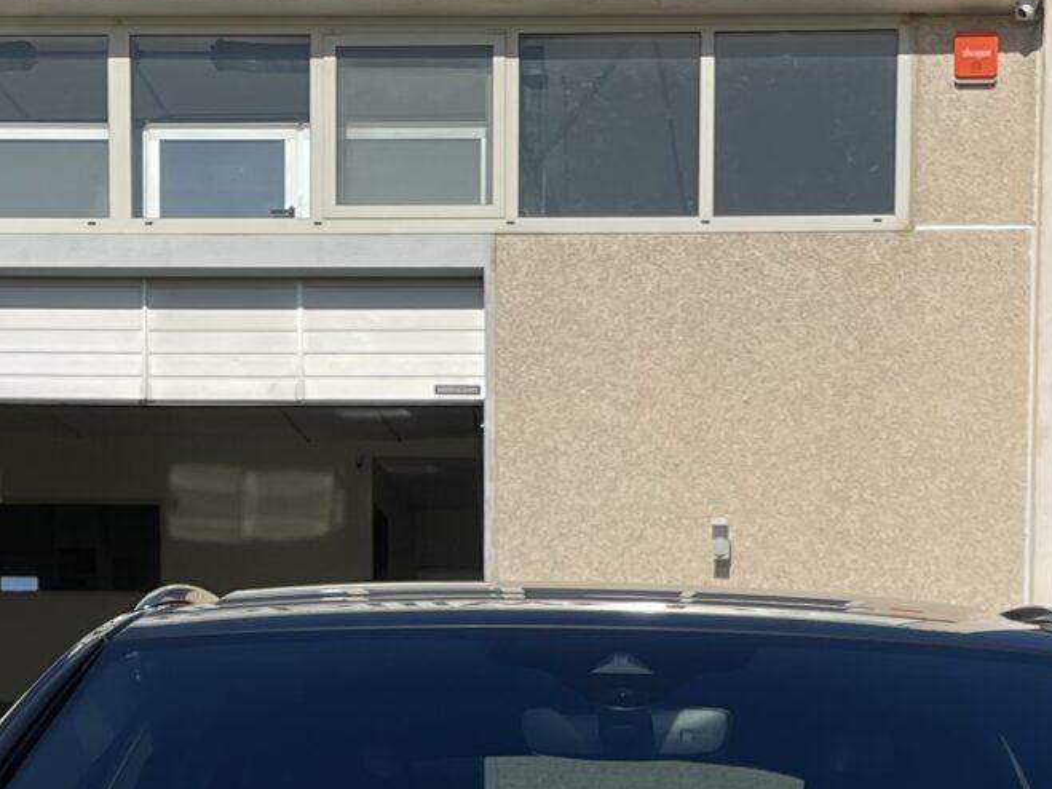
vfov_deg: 13.5
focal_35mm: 101
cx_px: 600
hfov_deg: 19.4
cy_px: 1318
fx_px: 3069
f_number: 1.6
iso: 32
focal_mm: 4.2
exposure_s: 1/5051
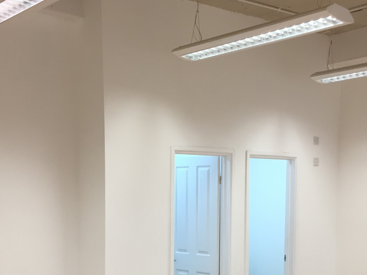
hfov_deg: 33.8
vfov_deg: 24.9
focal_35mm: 57
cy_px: 248
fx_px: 604
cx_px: 193
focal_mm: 4.15
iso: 32
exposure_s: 1/33
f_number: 2.2
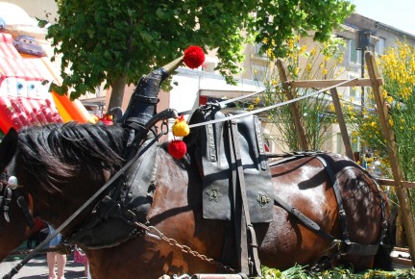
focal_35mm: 62
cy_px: 118
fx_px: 716
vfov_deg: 22.0
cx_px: 297
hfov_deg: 31.9
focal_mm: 20
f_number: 9
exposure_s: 1/320
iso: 400
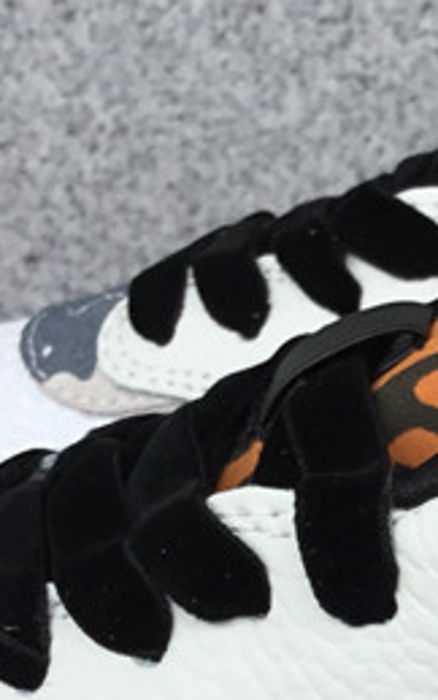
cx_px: 771
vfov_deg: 17.7
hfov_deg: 10.8
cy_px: 736
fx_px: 2176
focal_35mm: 114
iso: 25
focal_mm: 3.3
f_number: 2.4
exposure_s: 1/488
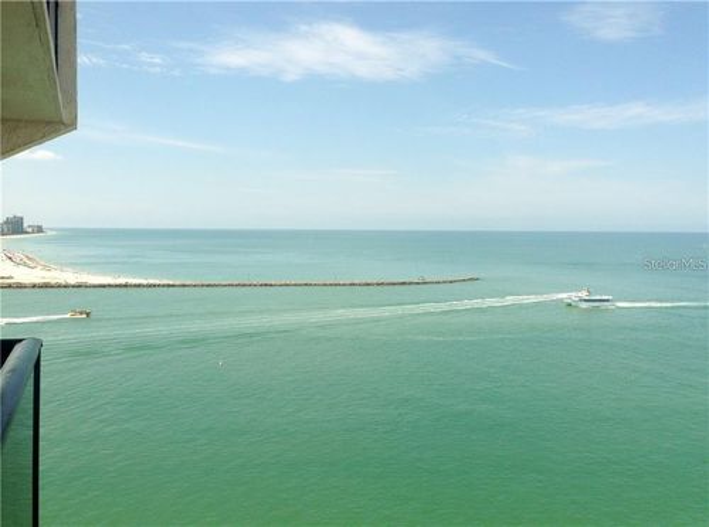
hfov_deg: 55.5
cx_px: 354
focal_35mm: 33
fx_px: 674
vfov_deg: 42.7
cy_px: 264
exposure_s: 1/2008
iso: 50
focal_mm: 4.12
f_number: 2.4
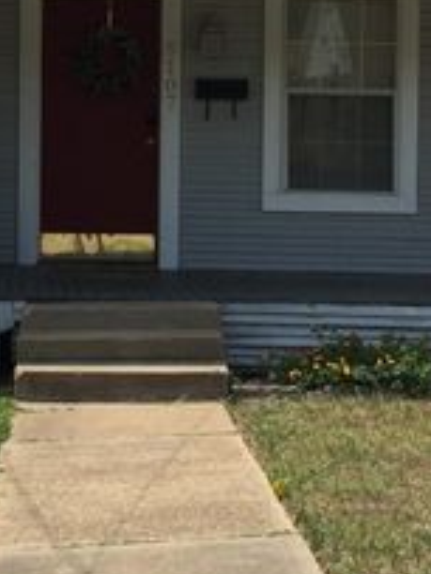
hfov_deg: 15.4
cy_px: 159
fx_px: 1577
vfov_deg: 20.5
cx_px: 42
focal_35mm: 95
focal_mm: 4.15
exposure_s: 1/1582
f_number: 2.2
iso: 32
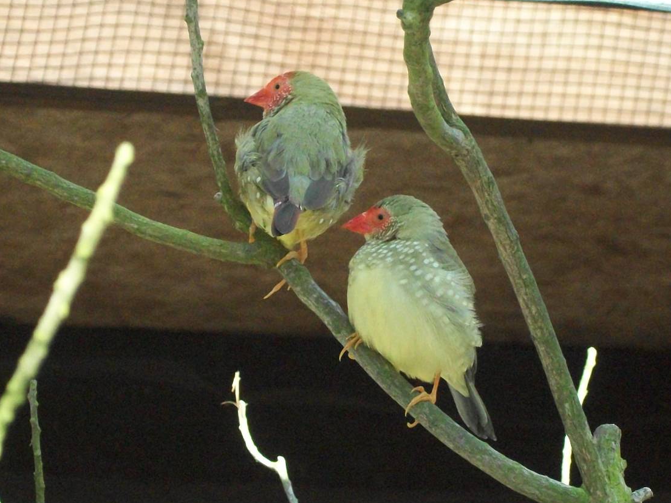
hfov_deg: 14.2
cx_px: 407
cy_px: 215
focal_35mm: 139
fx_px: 2695
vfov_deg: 10.7
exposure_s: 1/500
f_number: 5.2
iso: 568
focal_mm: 17.1
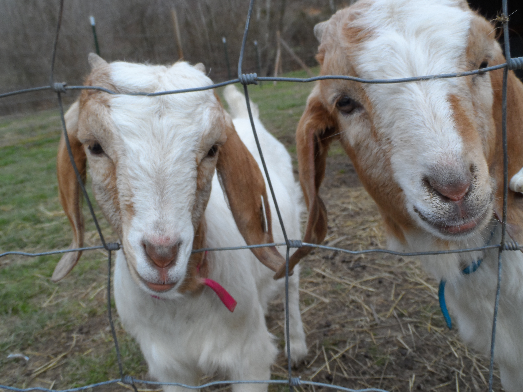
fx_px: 483
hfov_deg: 56.8
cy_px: 196
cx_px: 262
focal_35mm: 32
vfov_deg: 44.2
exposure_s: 1/250
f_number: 3.4
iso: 80
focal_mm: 5.3
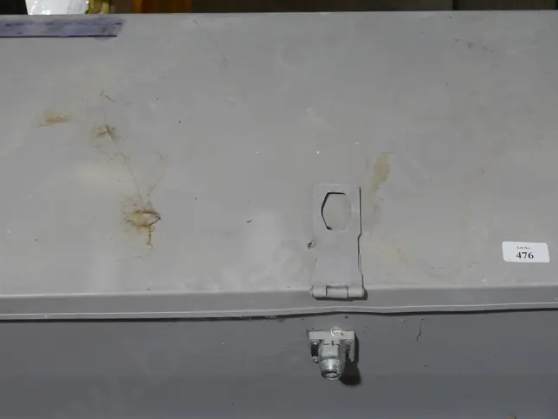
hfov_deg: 28.9
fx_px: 1080
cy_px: 228
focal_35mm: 67
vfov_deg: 21.9
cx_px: 333
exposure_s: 1/60
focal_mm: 21
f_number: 4.6
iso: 320
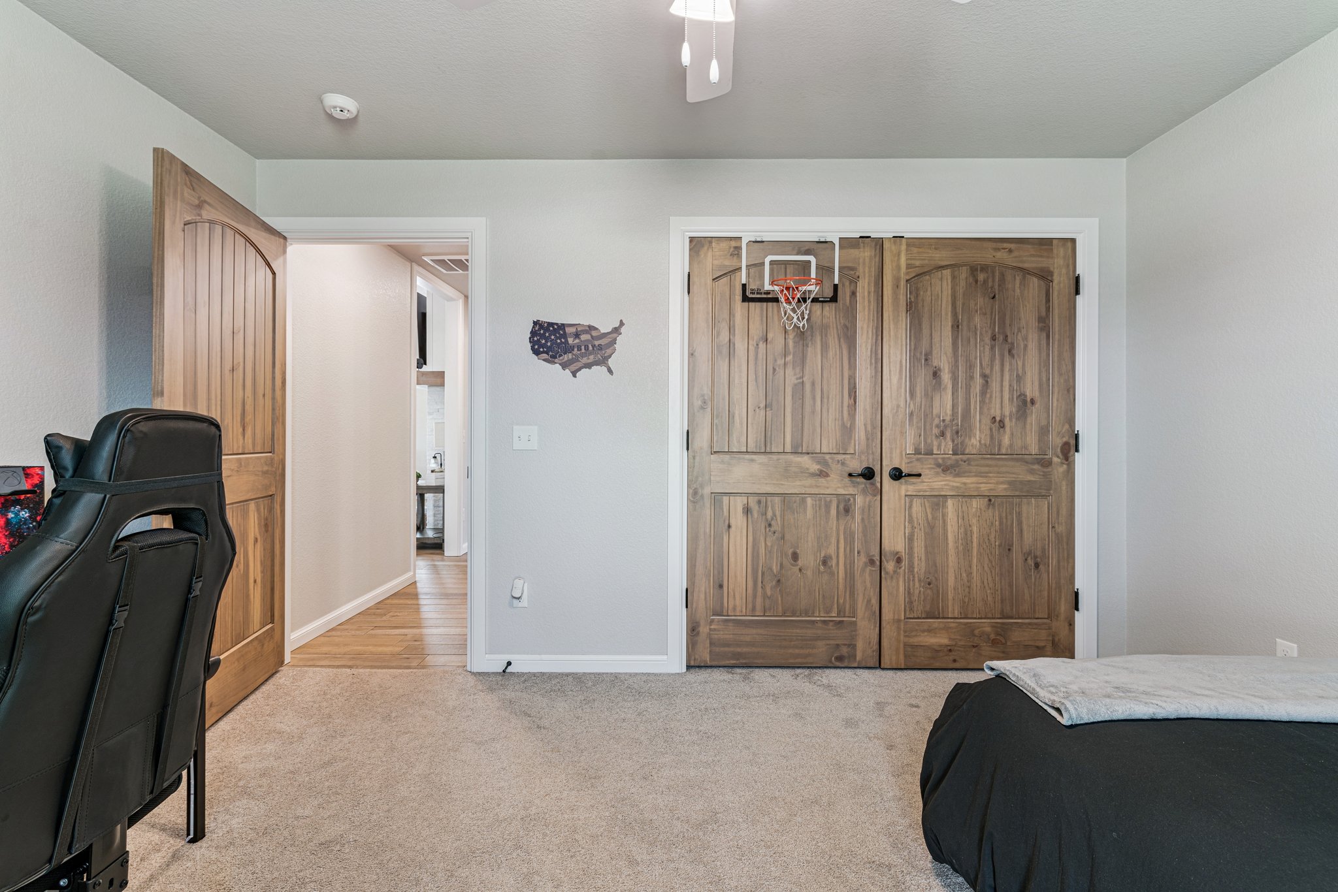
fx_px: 595
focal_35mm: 16
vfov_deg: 73.8
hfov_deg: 96.7
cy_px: 446
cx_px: 669
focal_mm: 16
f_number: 7.1
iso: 200
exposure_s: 1/8
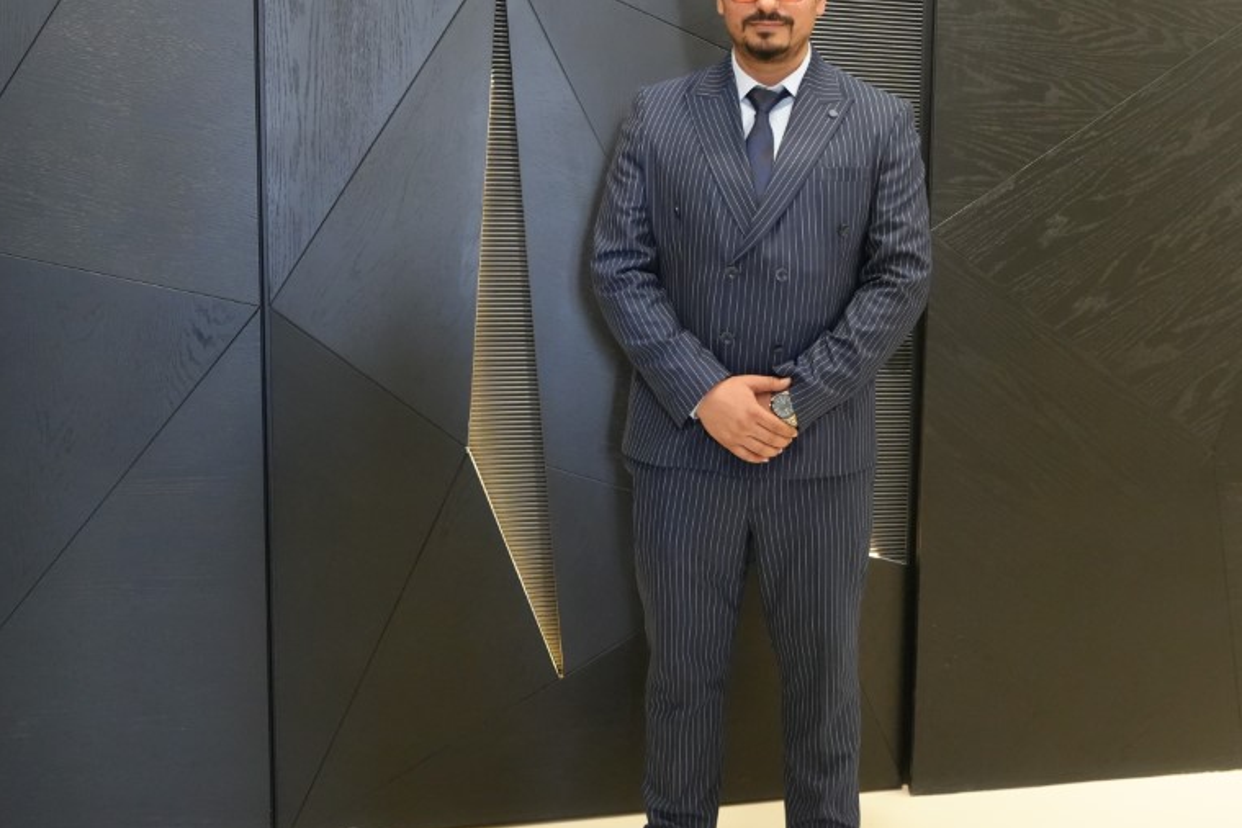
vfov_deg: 30.5
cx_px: 875
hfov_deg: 43.6
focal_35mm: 44
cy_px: 365
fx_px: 1518
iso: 6400
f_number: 4
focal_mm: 29
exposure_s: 1/160
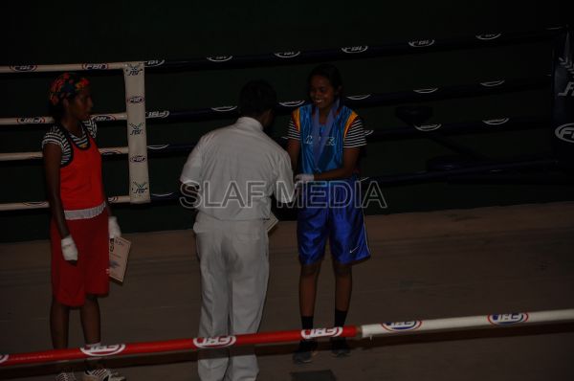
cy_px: 190
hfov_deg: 13.1
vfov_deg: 8.7
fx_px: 2507
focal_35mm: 158
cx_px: 287
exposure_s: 1/90
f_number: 5.6
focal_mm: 105
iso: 200
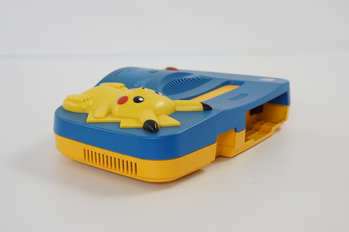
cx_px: 174
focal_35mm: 75
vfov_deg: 18.2
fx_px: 727
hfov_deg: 27.0
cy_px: 116
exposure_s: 1/80
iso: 500
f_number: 6.3
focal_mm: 50
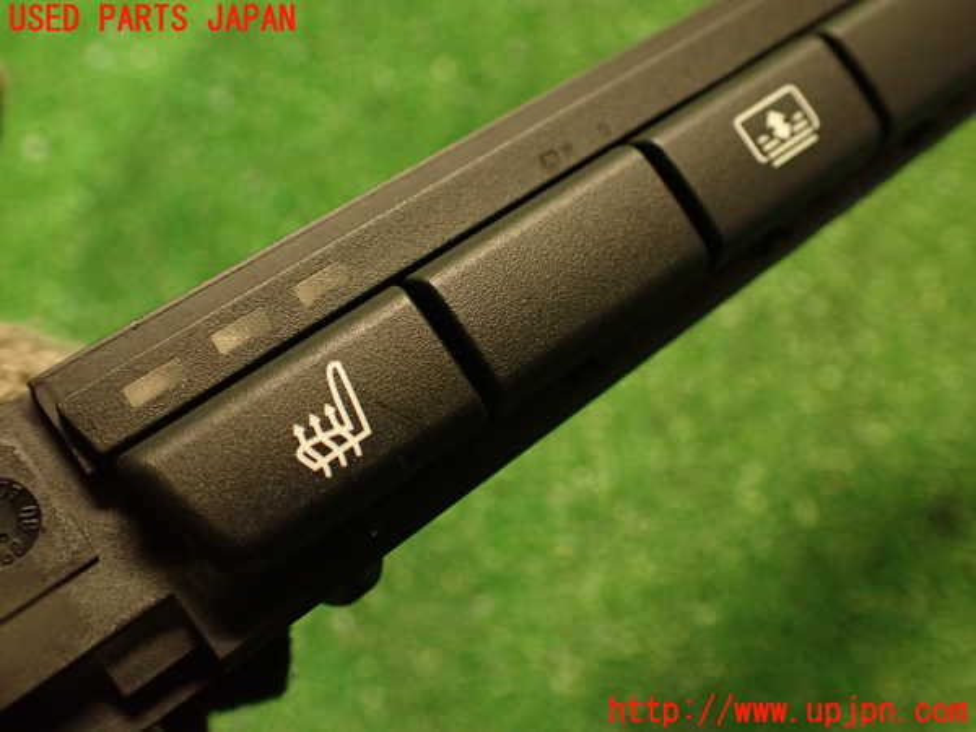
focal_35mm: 32
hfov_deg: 56.8
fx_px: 902
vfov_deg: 44.2
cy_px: 366
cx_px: 488
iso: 640
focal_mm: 5.79
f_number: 2.4
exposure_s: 1/30
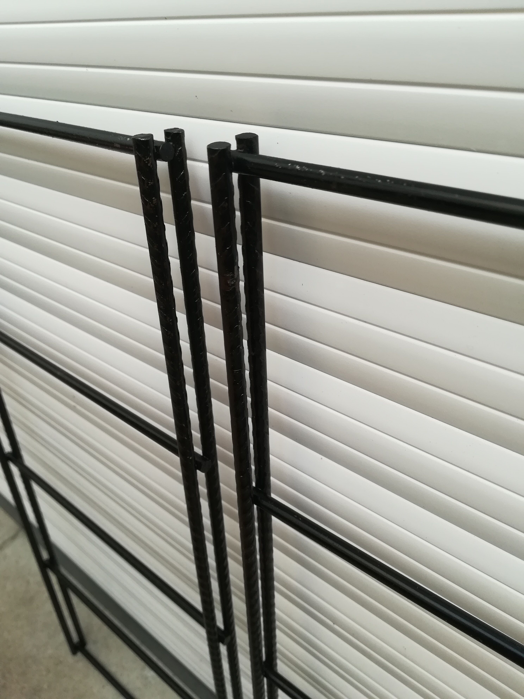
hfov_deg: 53.1
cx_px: 262
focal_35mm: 26
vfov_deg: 67.3
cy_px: 350
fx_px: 525
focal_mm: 3.83
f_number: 2.2
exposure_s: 1/33.3
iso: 100
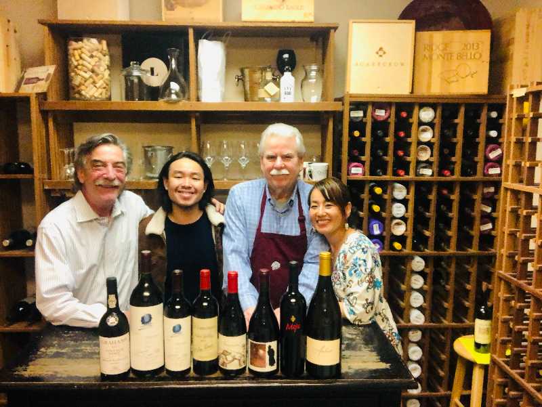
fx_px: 501
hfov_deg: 56.8
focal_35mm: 32
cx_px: 271
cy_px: 204
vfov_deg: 44.2
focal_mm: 2.87
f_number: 2.2
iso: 320
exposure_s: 1/60
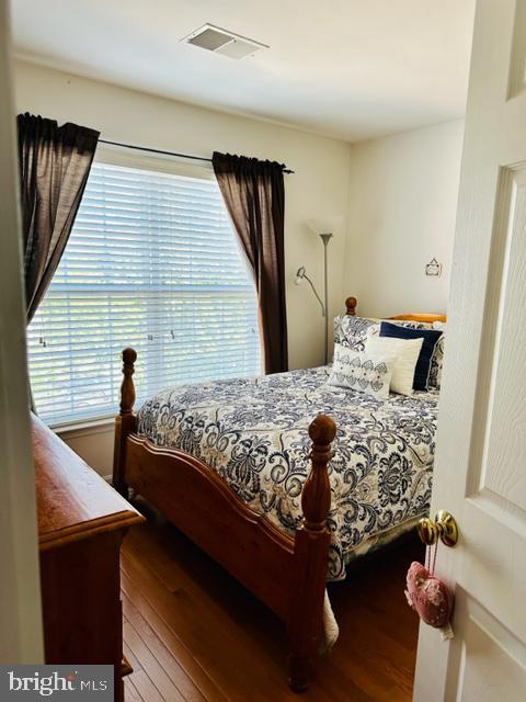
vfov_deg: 71.6
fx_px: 486
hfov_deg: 56.8
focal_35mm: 24
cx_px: 263
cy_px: 351
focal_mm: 6.86
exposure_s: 1/121
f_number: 1.78
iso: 125
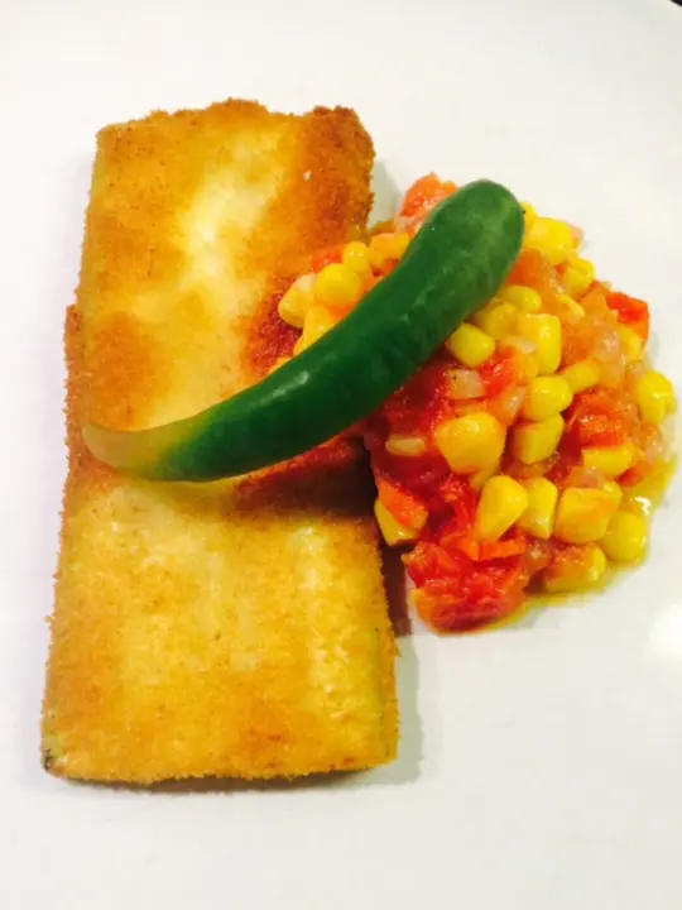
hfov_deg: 48.2
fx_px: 762
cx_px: 341
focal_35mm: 29
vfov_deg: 61.7
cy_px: 455
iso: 80
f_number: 2.2
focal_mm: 4.15
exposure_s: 1/33
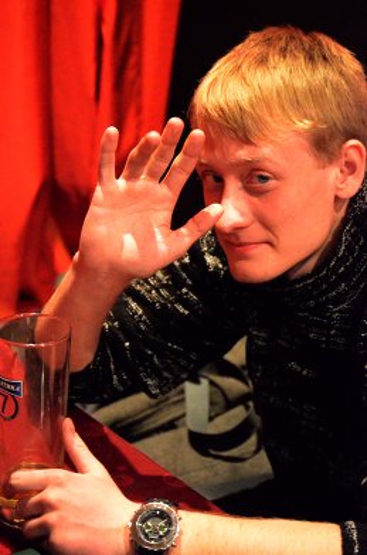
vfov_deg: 24.7
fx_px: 1269
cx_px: 184
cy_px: 278
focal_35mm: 82
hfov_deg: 16.5
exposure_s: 1/40
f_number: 4
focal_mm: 55
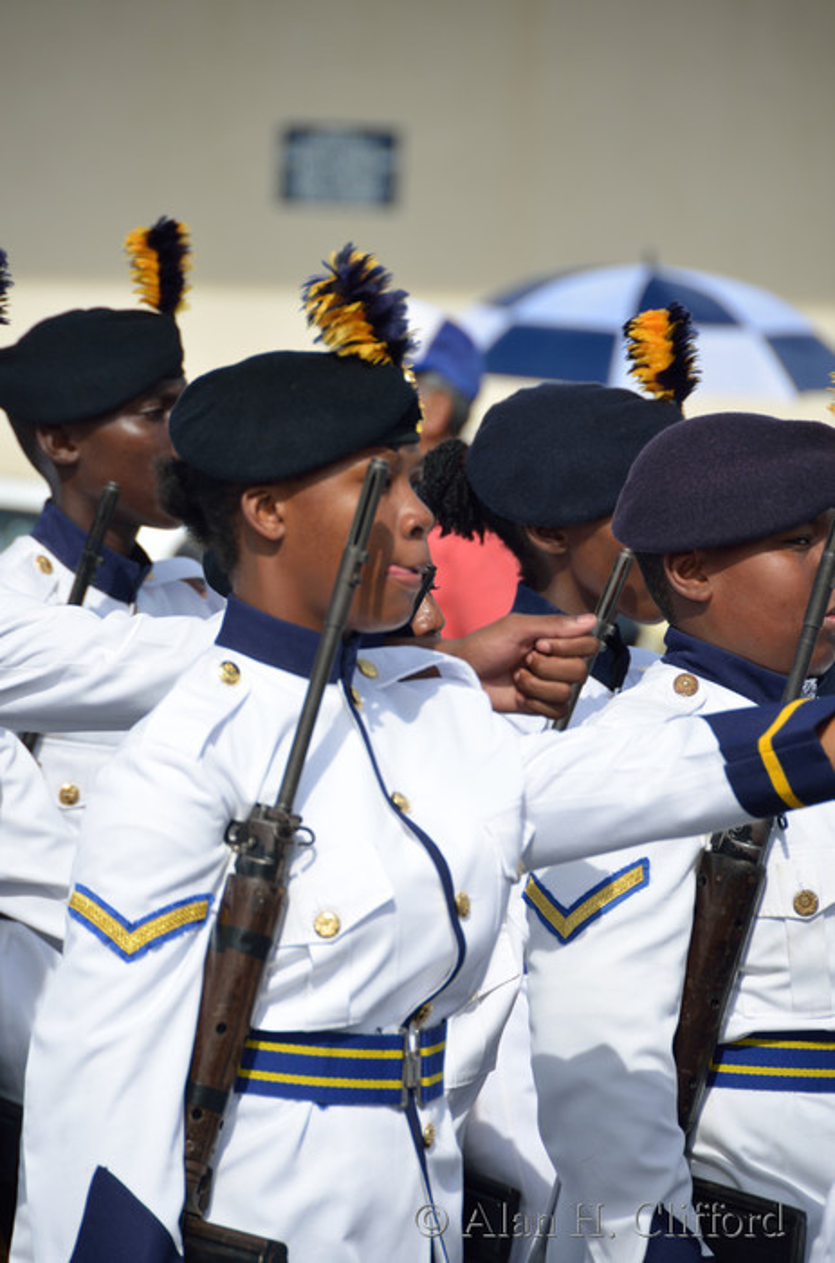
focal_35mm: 300
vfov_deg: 6.9
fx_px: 10494
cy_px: 632
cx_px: 418
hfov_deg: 4.6
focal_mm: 200
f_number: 5.6
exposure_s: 1/500
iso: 100
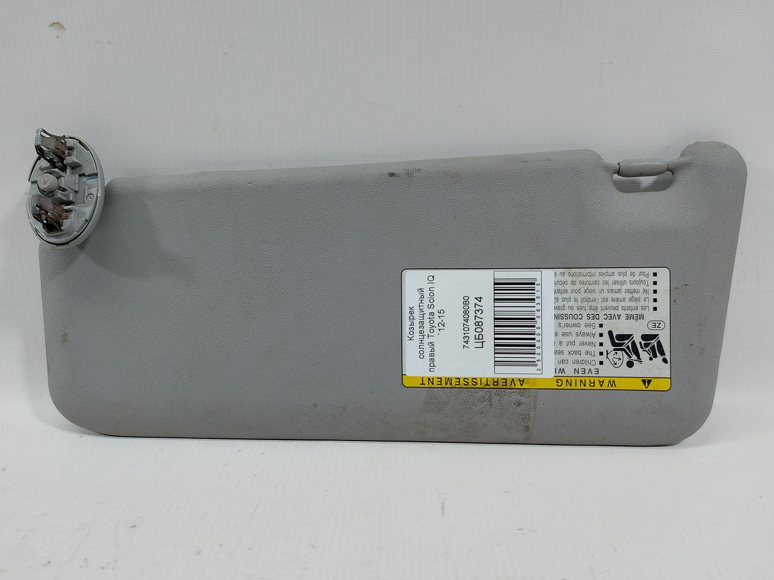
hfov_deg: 71.6
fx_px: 537
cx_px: 387
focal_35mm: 24
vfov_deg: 56.8
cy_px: 290
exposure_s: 1/50
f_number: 1.8
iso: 64
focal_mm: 5.23
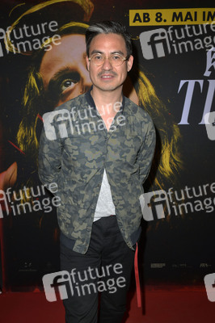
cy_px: 162
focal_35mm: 32
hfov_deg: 41.0
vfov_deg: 58.8
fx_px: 287
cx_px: 108
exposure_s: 1/200
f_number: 6.3
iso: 640
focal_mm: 32
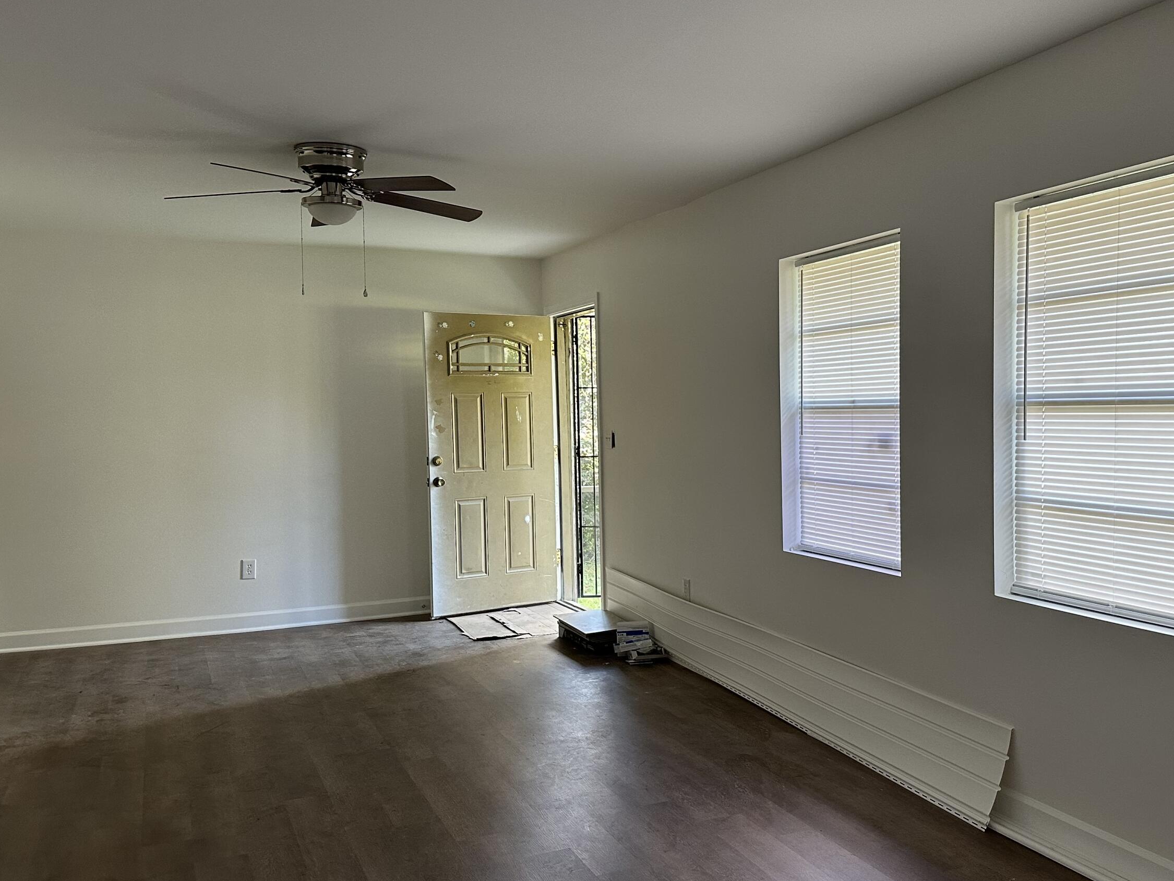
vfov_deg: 44.2
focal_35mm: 32
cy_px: 457
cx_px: 712
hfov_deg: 56.3
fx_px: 1085
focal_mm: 6.86
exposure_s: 1/87
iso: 250
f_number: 1.78
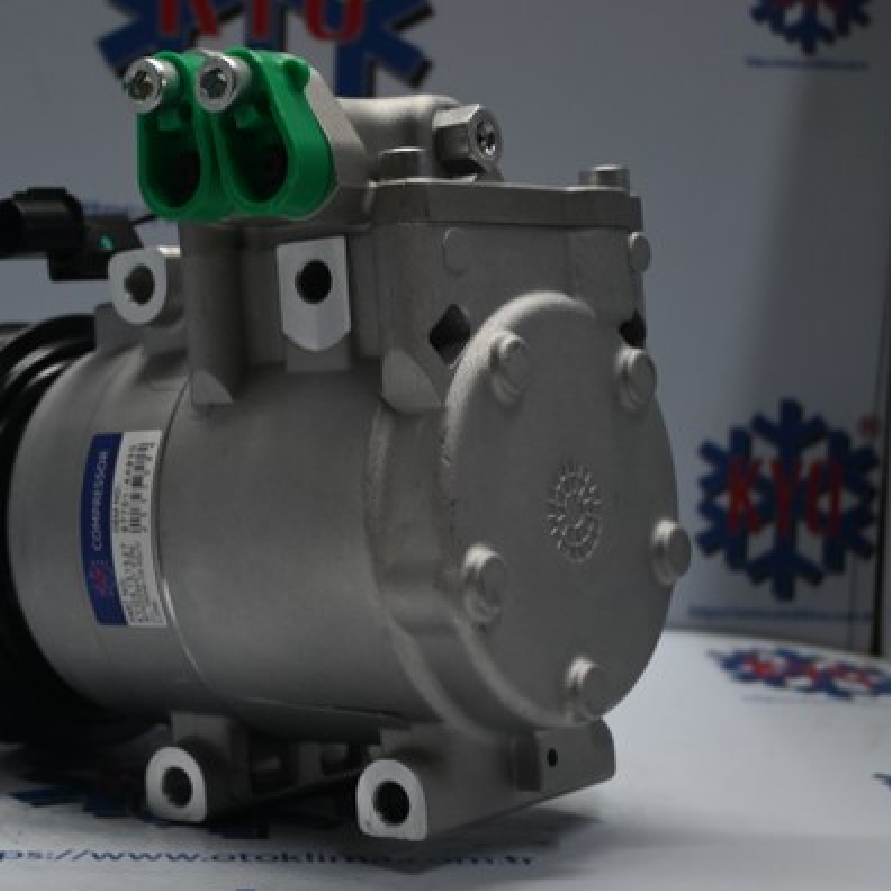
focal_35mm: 68
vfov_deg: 25.5
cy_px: 446
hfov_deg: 25.2
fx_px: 1970
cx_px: 243
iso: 500
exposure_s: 1/60
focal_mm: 35
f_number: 5.3
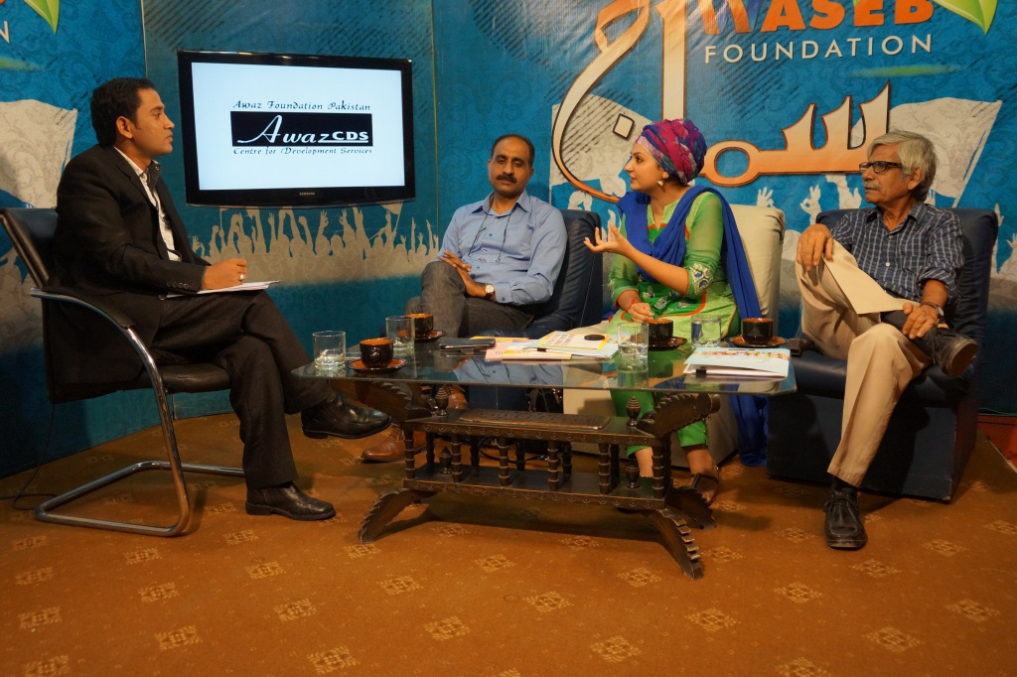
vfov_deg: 41.7
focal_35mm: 32
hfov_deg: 59.5
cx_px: 508
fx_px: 890
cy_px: 338
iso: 1250
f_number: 4.5
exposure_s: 1/160
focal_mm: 21
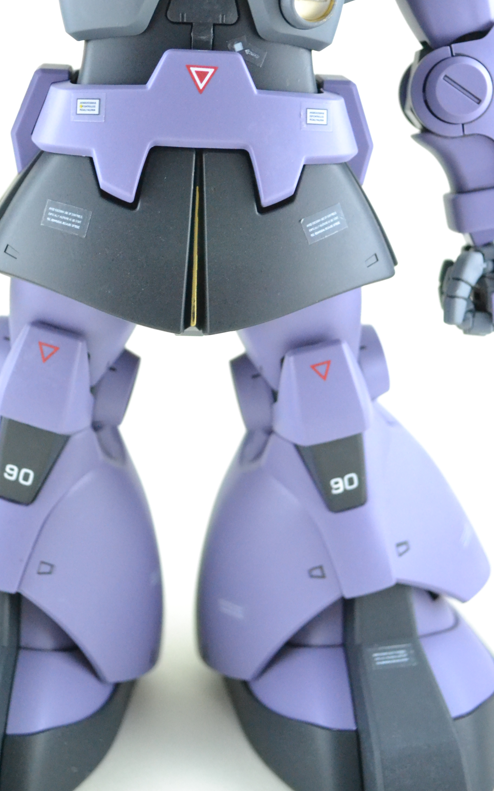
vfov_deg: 34.9
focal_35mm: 58
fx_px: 1249
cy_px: 289
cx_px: 185
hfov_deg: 22.3
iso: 3200
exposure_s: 1/200
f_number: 4
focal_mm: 24
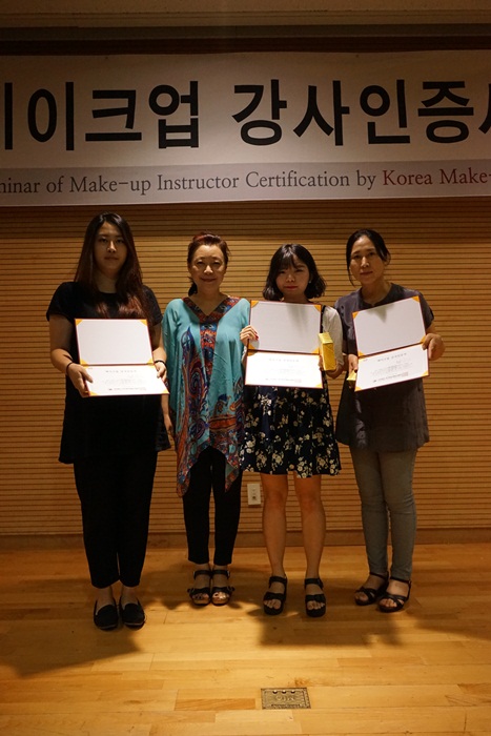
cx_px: 246
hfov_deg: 46.4
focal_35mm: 28
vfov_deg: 65.5
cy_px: 368
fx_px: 573
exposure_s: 1/400
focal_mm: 28
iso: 5000
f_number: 4.5
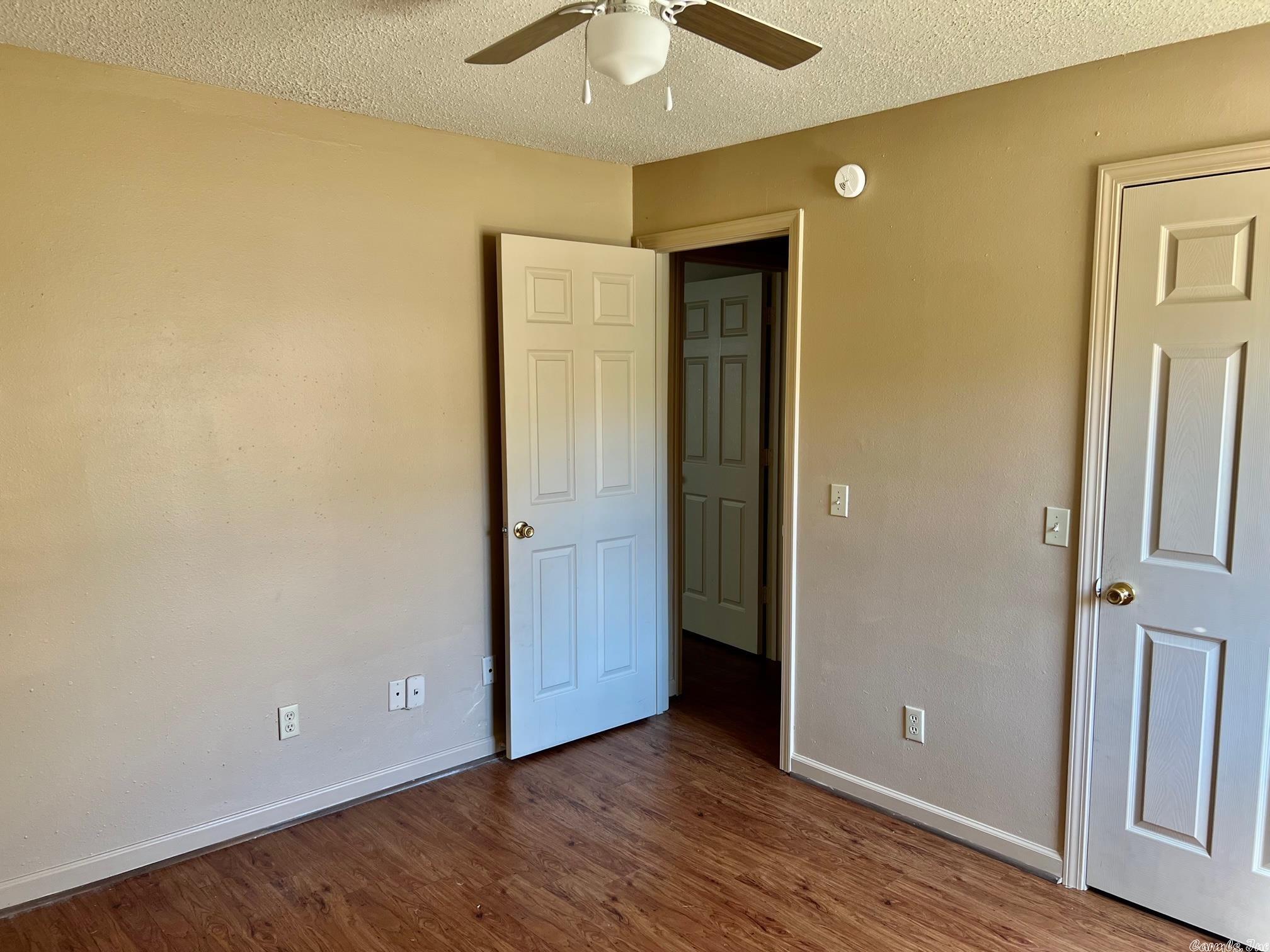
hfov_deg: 67.3
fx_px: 954
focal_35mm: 26
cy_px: 476
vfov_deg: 53.1
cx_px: 635
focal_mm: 5.7
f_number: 1.5
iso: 125
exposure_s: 1/121
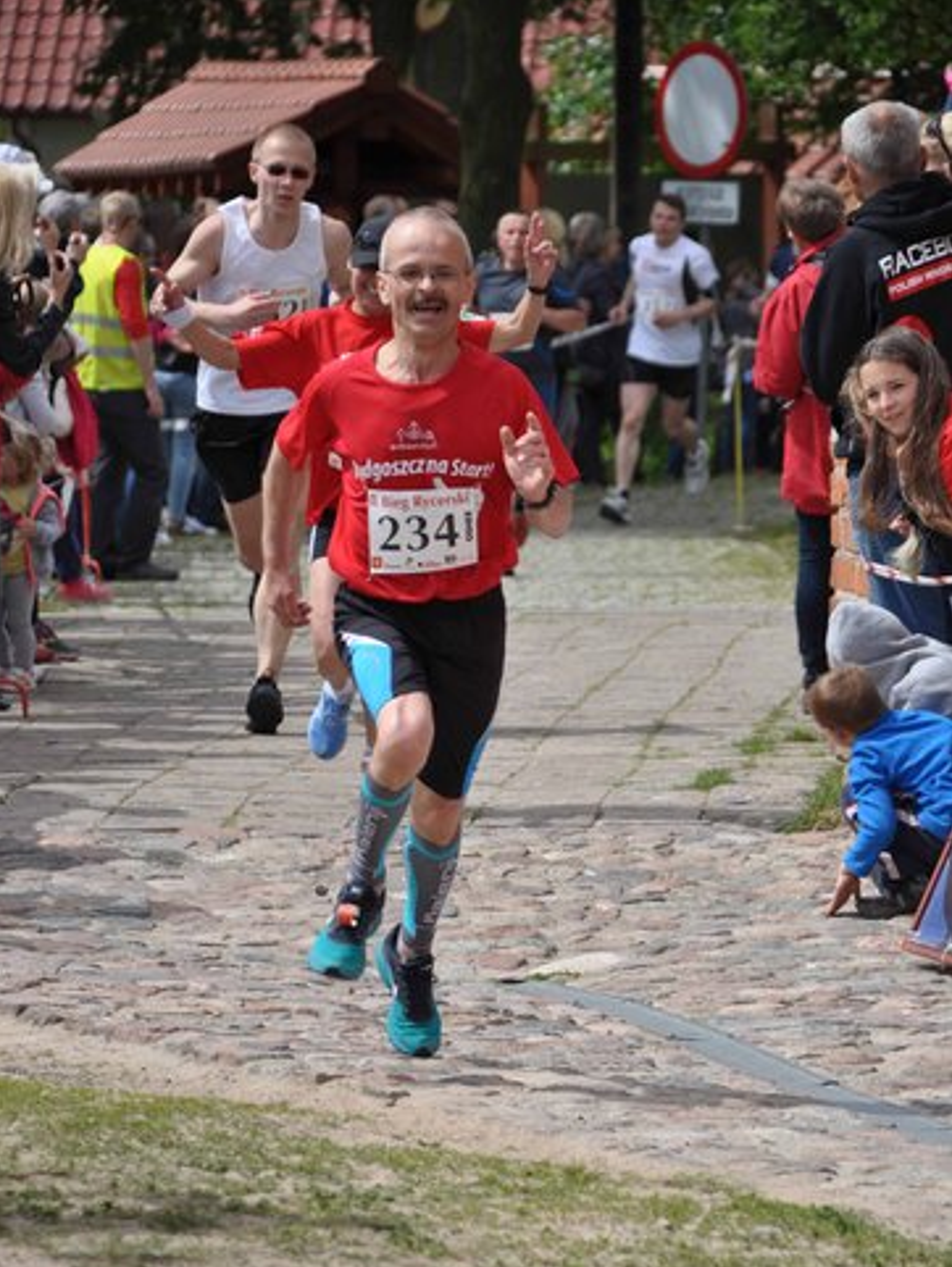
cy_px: 718
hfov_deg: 5.8
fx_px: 9326
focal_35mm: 255
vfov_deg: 7.8
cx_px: 475
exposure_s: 1/800
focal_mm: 155
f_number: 6
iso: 200
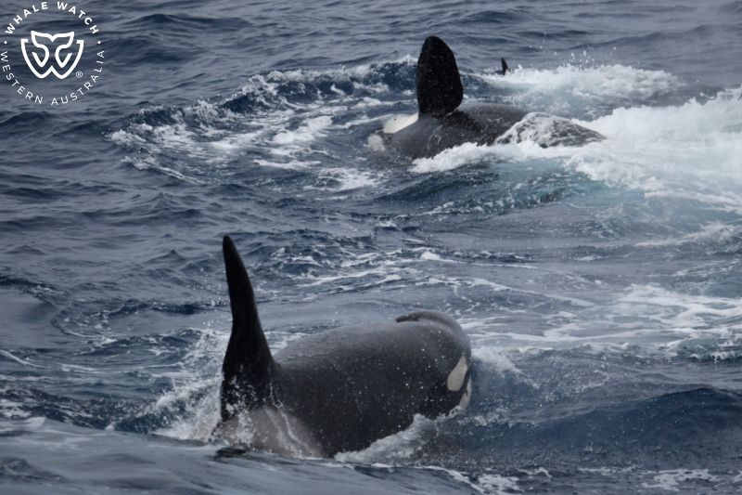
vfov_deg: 2.7
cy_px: 248
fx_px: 10303
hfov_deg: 4.1
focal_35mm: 500
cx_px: 371
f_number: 6.3
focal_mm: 500
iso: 640
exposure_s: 1/8000
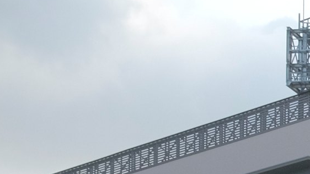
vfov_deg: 5.3
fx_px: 1816
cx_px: 811
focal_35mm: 221
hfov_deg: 8.6
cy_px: 406
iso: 800
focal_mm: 25.1
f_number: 5.6
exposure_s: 1/900
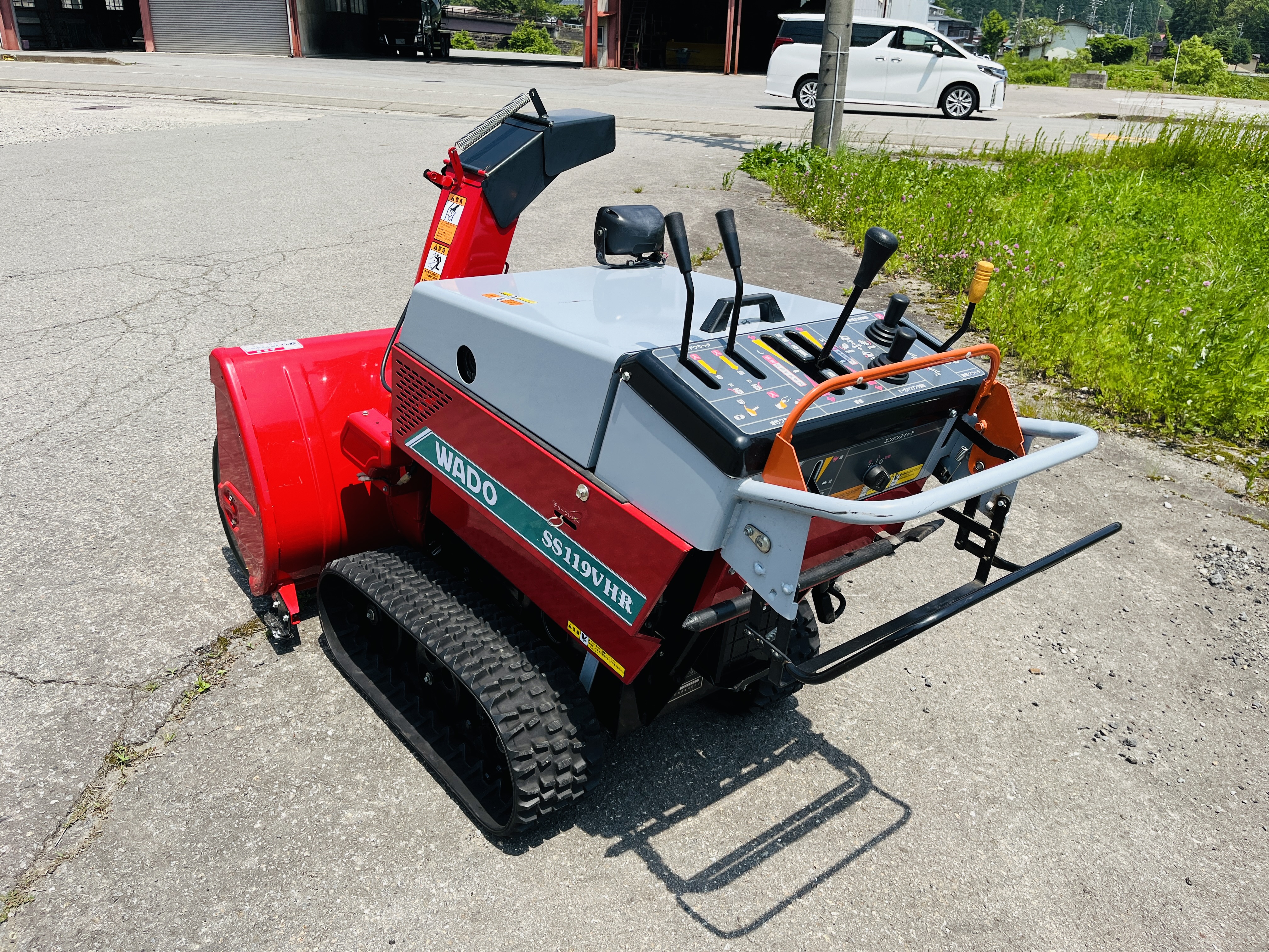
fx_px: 953
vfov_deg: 53.1
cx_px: 634
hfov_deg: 67.3
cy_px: 476
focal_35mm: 26
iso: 50
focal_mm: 5.1
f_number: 1.6
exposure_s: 1/2632
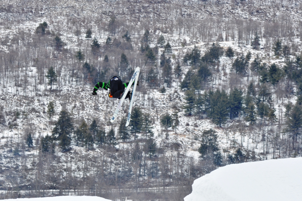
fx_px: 1697
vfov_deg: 6.8
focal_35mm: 202
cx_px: 151
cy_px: 100
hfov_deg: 10.2
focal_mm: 135
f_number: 8
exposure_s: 1/500
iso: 400
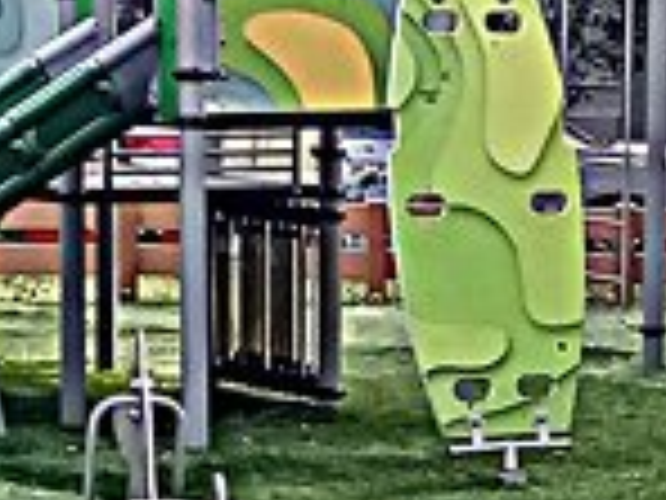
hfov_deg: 10.5
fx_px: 3617
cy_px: 358
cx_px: 572
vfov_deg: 7.9
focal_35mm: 188
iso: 103
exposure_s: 1/245
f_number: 1.8
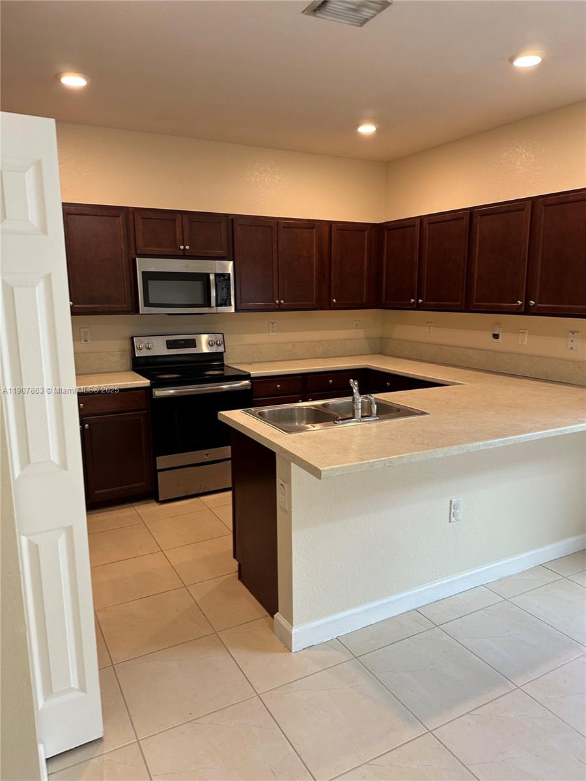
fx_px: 542
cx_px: 293
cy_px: 390
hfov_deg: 56.8
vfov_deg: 71.6
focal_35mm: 24
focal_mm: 6.86
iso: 160
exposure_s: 1/60
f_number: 1.78
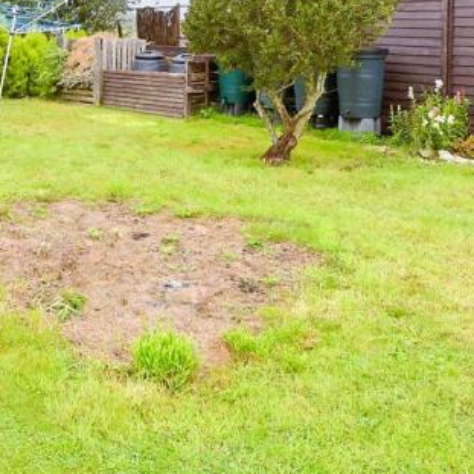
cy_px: 42
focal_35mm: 42
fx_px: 651
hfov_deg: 37.4
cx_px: 46
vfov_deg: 37.3
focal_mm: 10
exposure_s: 1/100
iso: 160
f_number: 6.3
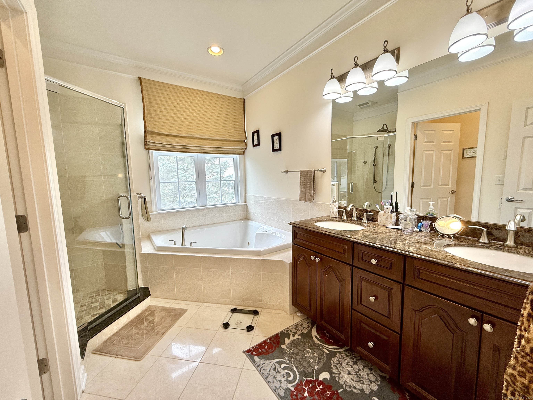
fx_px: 216
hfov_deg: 102.1
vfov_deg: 85.7
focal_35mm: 14
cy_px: 200
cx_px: 266
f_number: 2.2
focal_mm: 2.22
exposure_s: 1/120
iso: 64
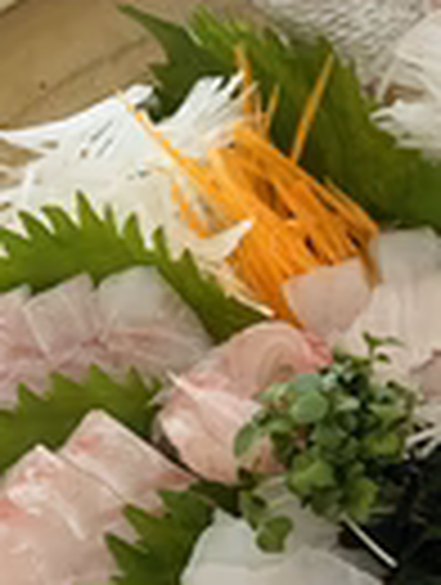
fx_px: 1354
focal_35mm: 80
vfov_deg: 24.4
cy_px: 292
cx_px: 486
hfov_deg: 17.8
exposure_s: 1/60
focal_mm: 4.25
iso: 250
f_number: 1.8
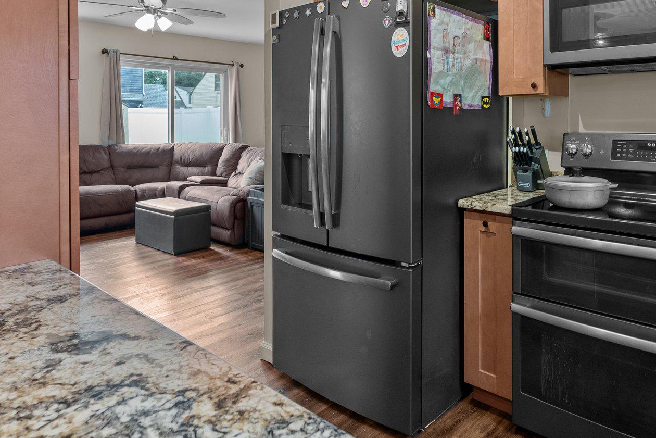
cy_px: 143
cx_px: 364
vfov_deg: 48.7
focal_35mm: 26
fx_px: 474
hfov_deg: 69.2
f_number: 8
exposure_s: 1/5
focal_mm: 16
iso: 1250
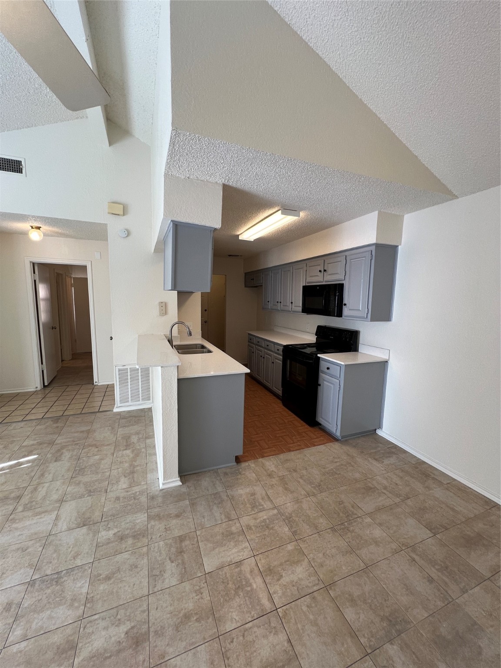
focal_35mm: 13
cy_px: 334
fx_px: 251
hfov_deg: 89.9
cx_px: 250
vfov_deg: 106.2
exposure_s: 1/120
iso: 100
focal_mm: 1.57
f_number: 1.8
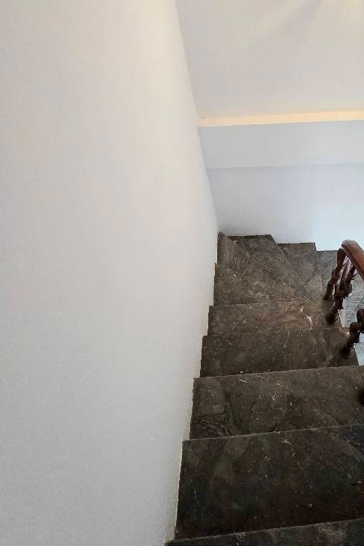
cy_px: 227
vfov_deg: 86.1
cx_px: 268
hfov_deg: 61.3
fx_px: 288
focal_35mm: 19
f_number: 2.2
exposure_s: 1/50
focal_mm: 2.2
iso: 800
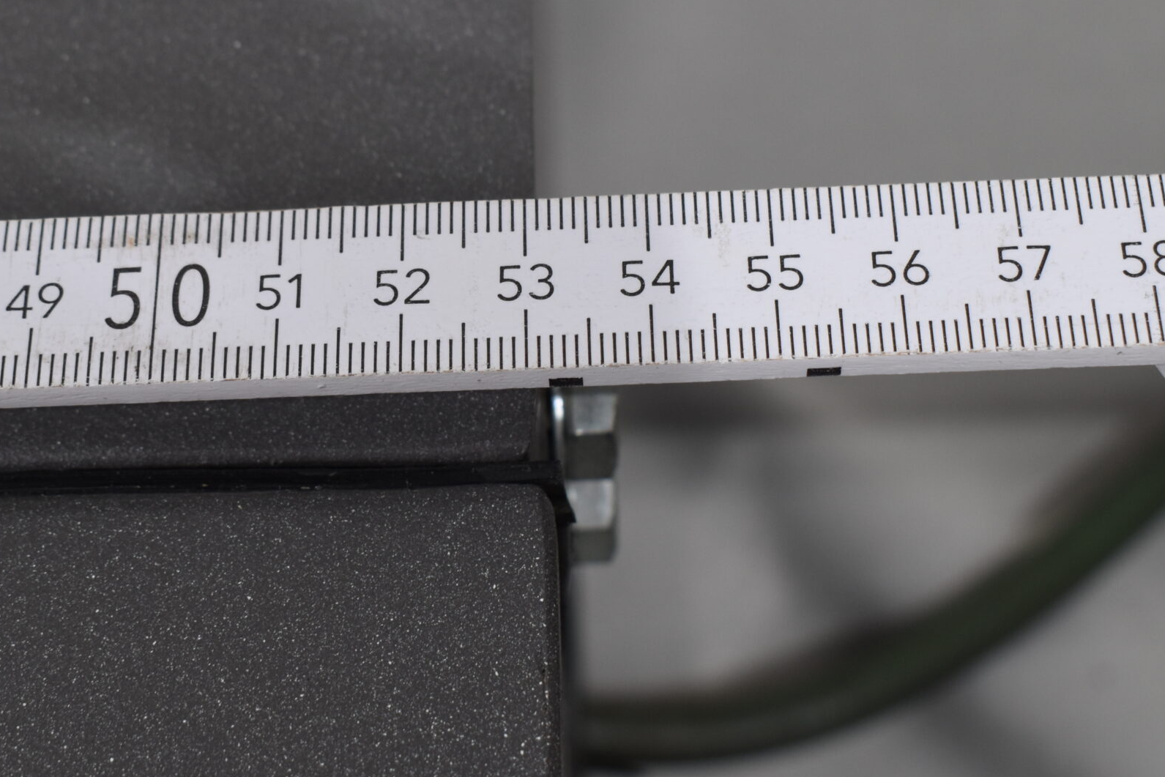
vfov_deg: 18.2
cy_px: 315
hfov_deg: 27.1
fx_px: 2421
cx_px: 542
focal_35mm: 75
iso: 400
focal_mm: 31
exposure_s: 1/60
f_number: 7.1
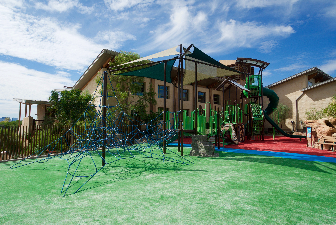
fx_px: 215
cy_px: 112
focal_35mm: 23
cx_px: 168
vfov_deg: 55.2
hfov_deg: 76.1
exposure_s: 1/640
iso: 100
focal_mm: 23
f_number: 5.6
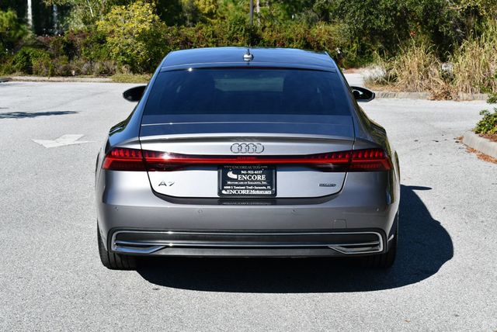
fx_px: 995
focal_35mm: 72
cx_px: 248
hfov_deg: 28.0
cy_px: 166
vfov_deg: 19.0
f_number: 9
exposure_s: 1/320
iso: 100
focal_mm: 36
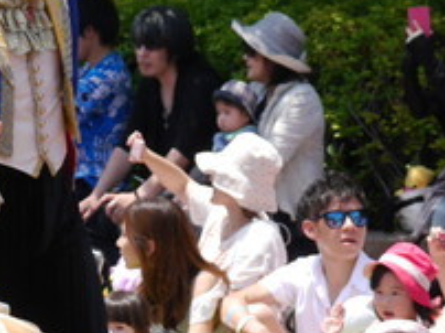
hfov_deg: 5.1
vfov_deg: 3.8
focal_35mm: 387
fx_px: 4969
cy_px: 214
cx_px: 11
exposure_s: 1/320
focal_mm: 61
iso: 160
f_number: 6.3
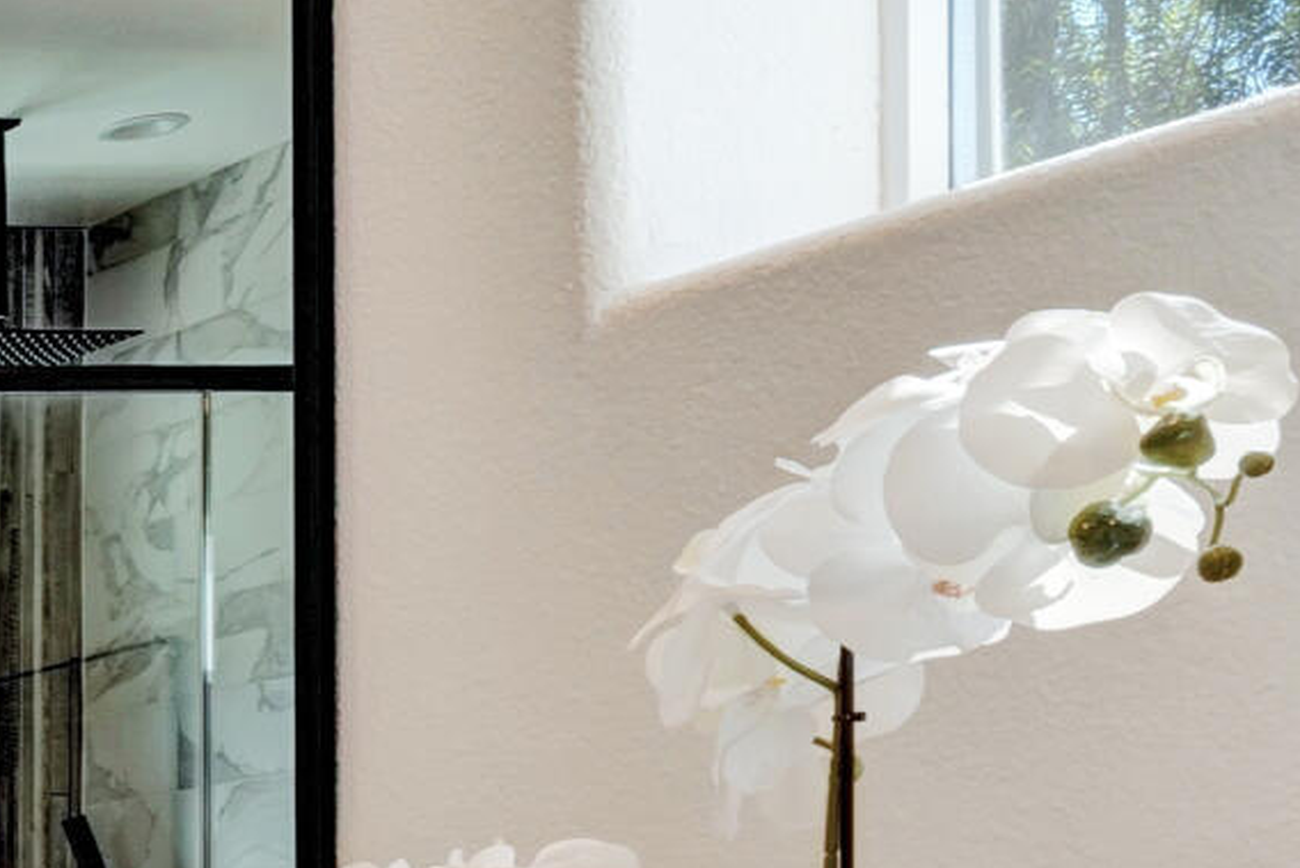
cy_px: 1205
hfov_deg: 14.1
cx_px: -1873
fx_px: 3431
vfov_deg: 13.7
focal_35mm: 95
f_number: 11
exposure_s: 1/8
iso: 100
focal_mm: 18
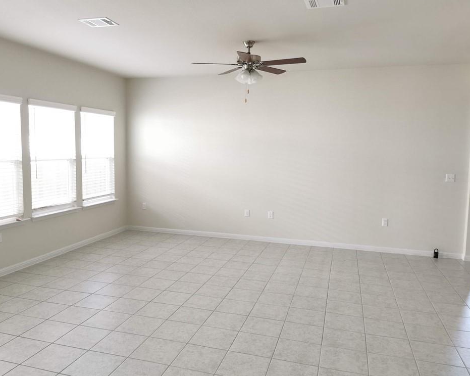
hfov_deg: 60.4
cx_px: 217
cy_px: 186
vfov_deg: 49.9
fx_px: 403
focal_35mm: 29
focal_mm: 5.56
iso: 160
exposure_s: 1/120
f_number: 1.6
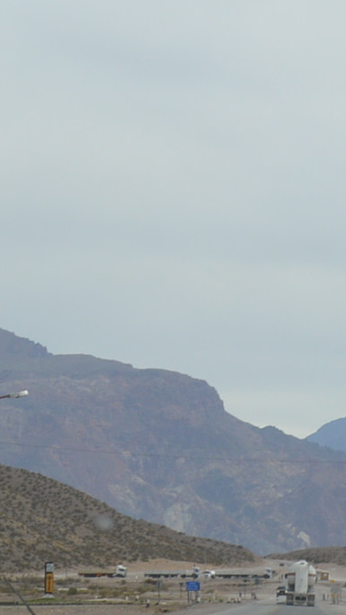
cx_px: 258
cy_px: 322
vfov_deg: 13.1
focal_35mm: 164
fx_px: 2673
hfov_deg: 7.4
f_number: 9
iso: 100
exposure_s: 1/320
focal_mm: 24
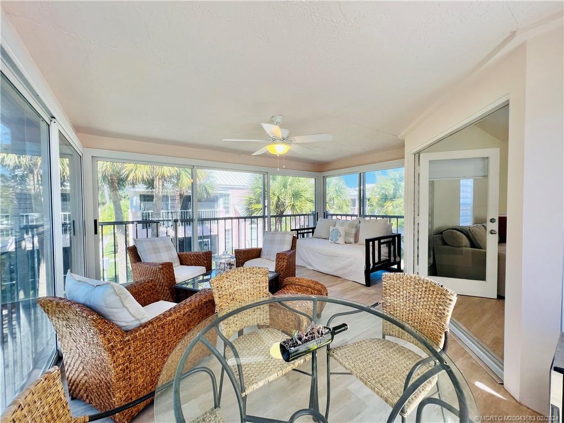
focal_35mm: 13
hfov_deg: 106.2
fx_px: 212
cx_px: 282
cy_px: 212
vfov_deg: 89.9
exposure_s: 1/122
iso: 32
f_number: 1.8
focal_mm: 1.57
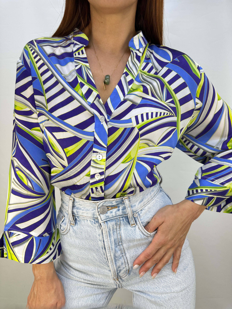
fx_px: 214
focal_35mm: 24
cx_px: 116
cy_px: 154
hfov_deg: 56.8
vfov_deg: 71.6
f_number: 1.78
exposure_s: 1/370
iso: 80
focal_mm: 6.86
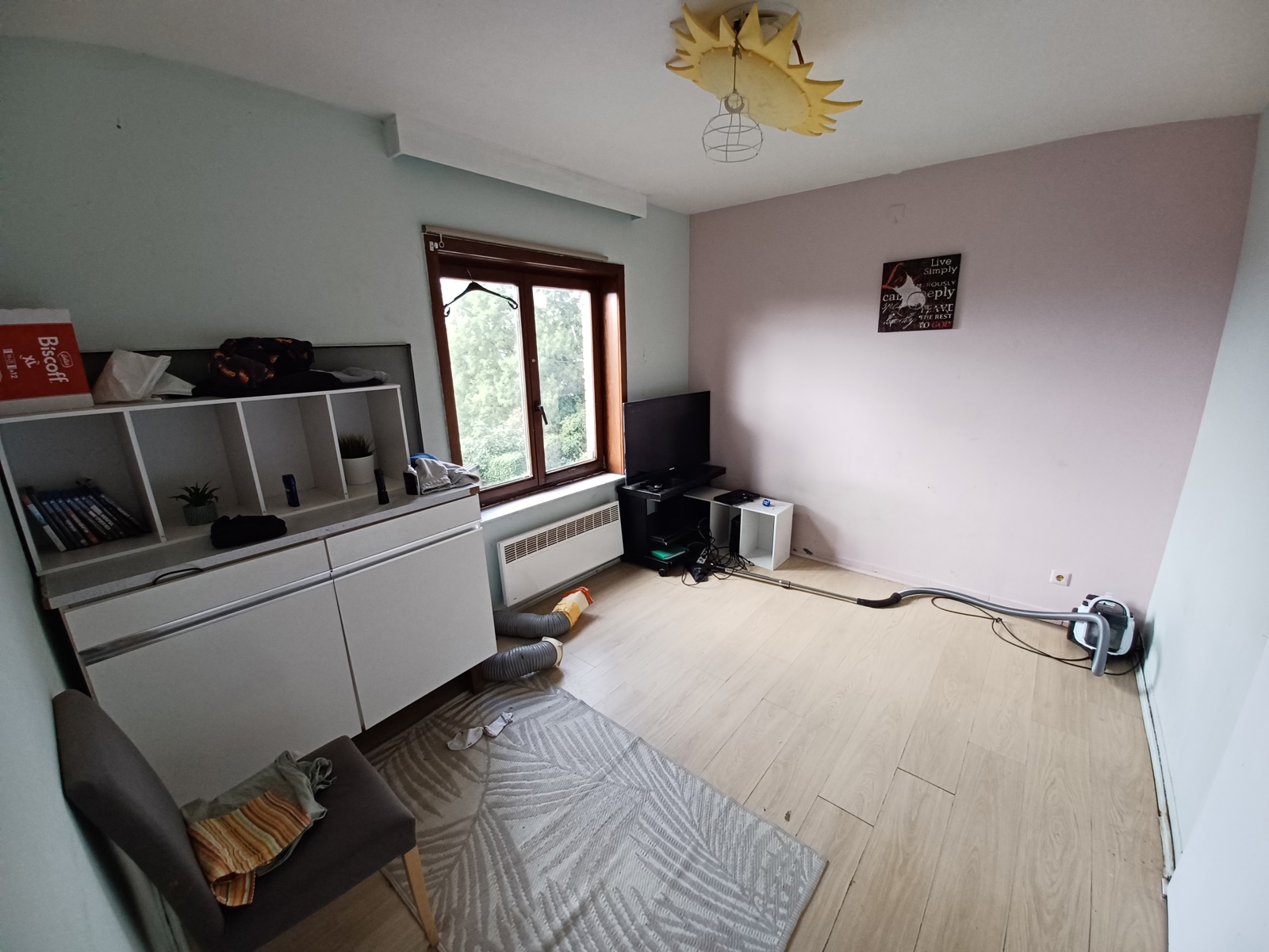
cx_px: 634
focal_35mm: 13
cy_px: 476
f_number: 2.2
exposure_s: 1/100
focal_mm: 1.42
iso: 100
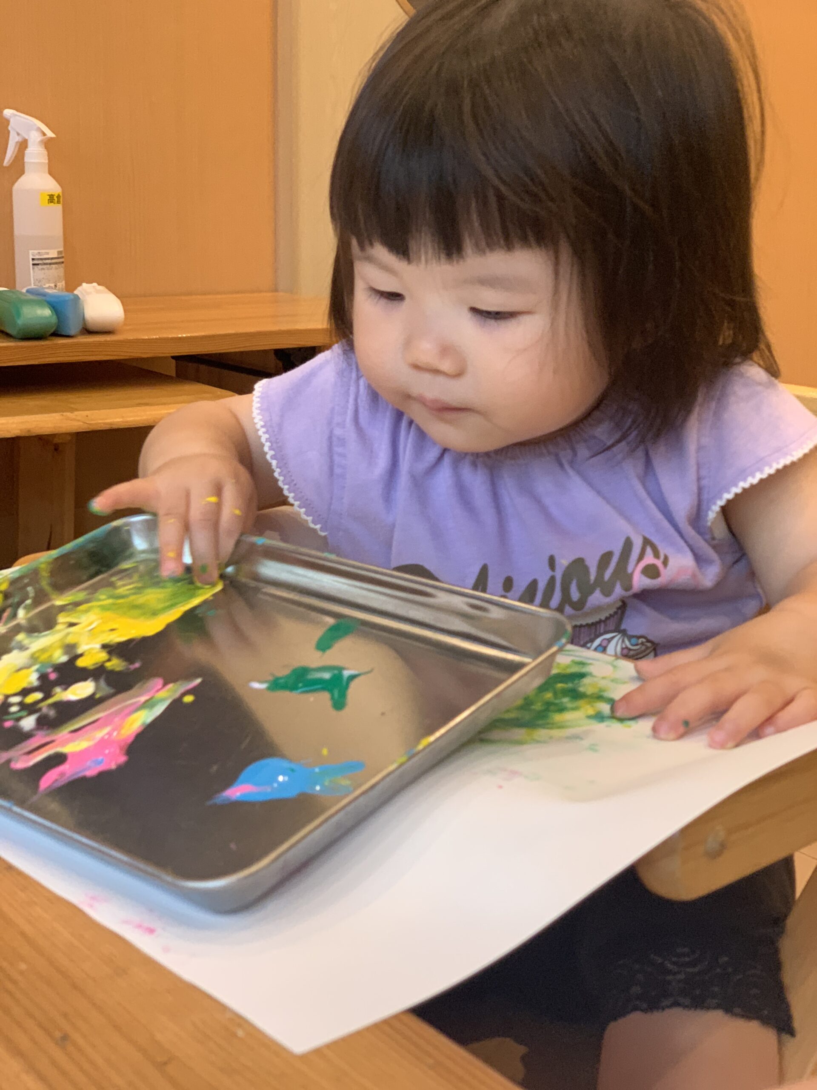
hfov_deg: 28.0
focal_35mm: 52
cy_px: 545
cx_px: 408
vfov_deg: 36.8
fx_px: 1636
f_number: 2.4
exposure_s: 1/60
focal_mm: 6
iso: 160
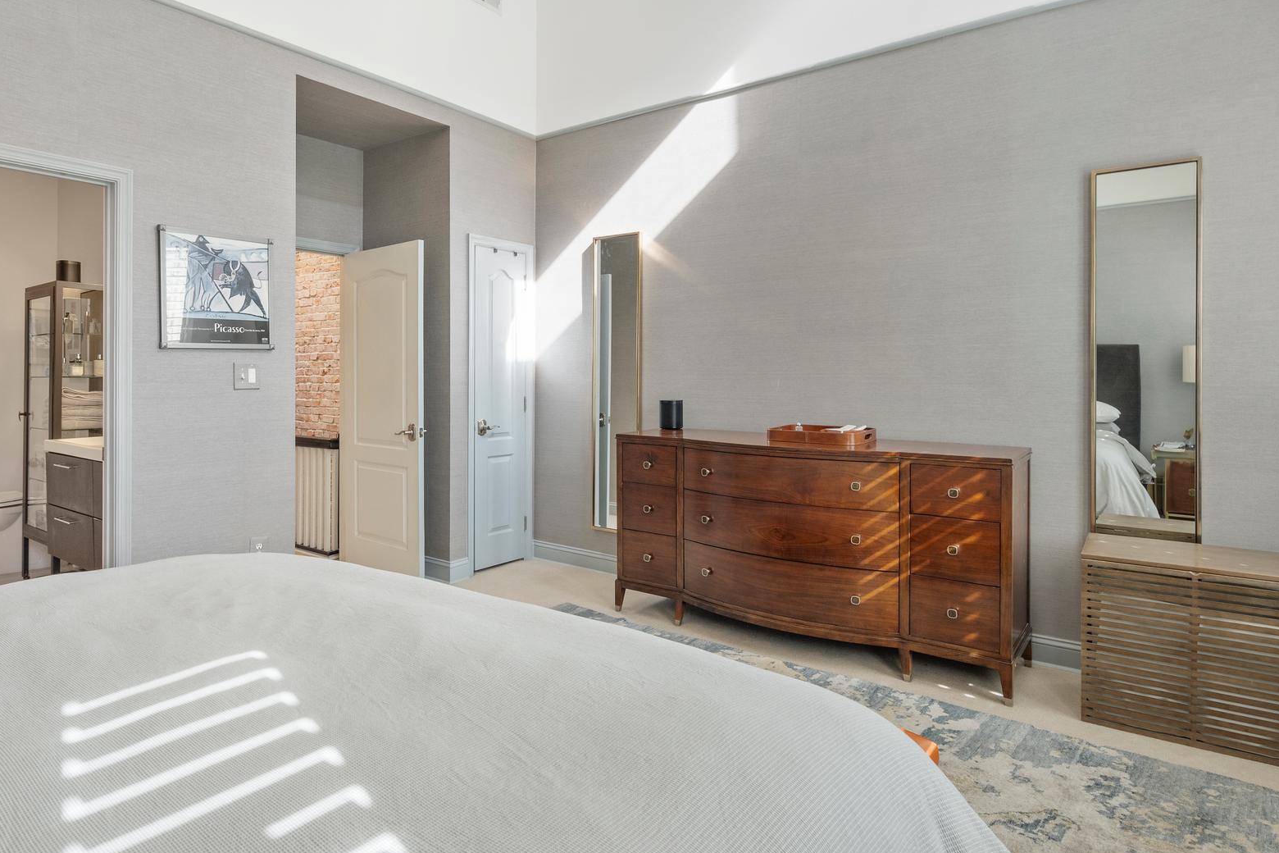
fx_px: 746
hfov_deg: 80.9
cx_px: 573
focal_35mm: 21
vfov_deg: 59.2
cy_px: 361
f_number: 8
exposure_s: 1/5
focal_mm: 16
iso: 500
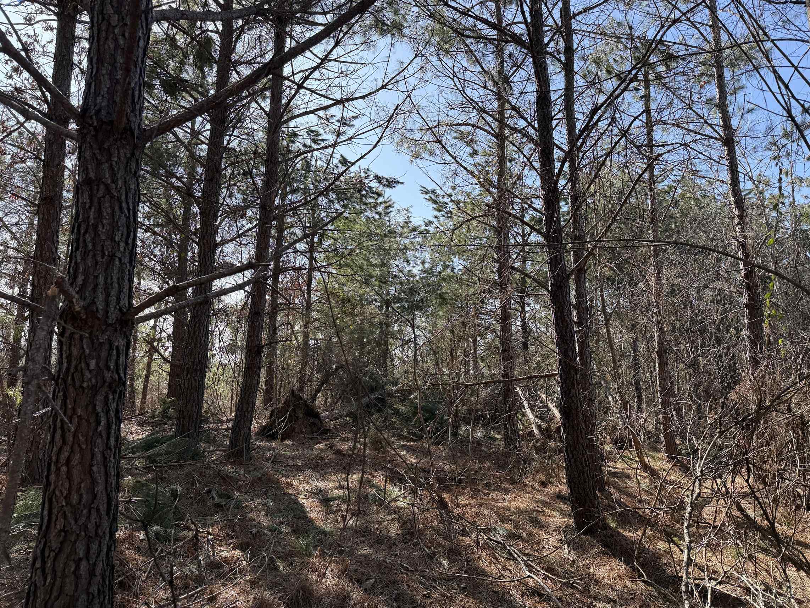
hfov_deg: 71.6
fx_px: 562
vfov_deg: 56.8
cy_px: 304
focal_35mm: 24
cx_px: 405
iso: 100
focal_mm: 6.76
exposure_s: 1/1211
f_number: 1.78
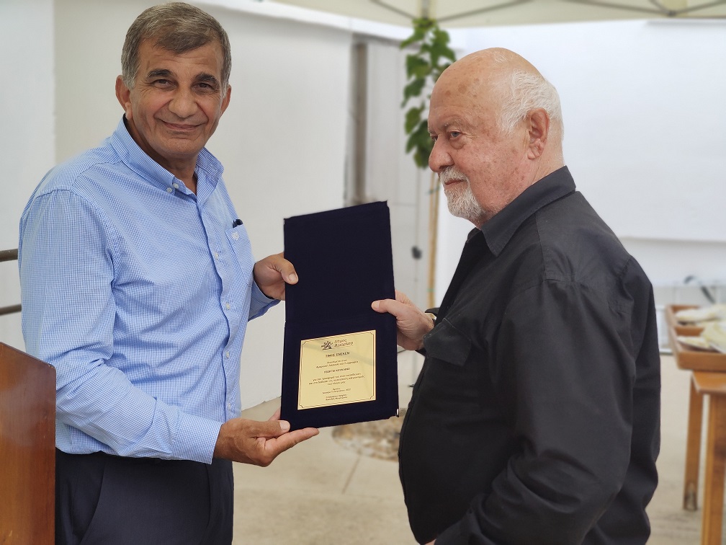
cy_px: 272
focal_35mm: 41
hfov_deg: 45.8
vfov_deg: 35.1
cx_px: 363
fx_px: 860
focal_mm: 8.16
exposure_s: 1/349
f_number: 2
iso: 100
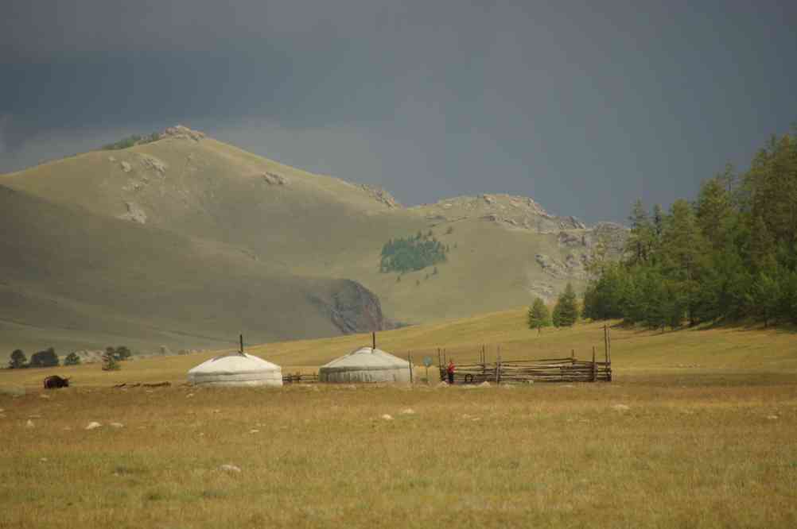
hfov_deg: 5.5
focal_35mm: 375
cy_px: 264
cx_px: 398
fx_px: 8294
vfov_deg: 3.7
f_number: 8
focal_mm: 250
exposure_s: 1/350
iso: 100
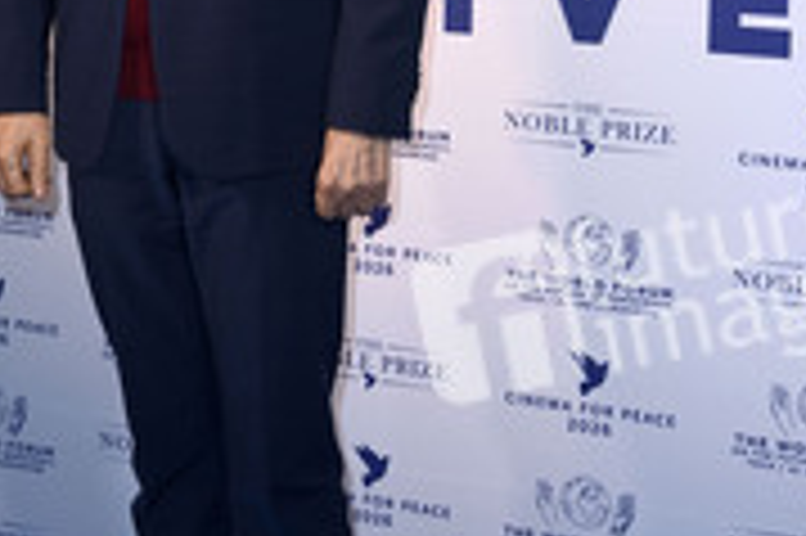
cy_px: 72
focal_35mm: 123
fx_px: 2751
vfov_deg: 11.1
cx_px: 234
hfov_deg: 16.6
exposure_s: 1/250
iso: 640
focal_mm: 55
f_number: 6.3
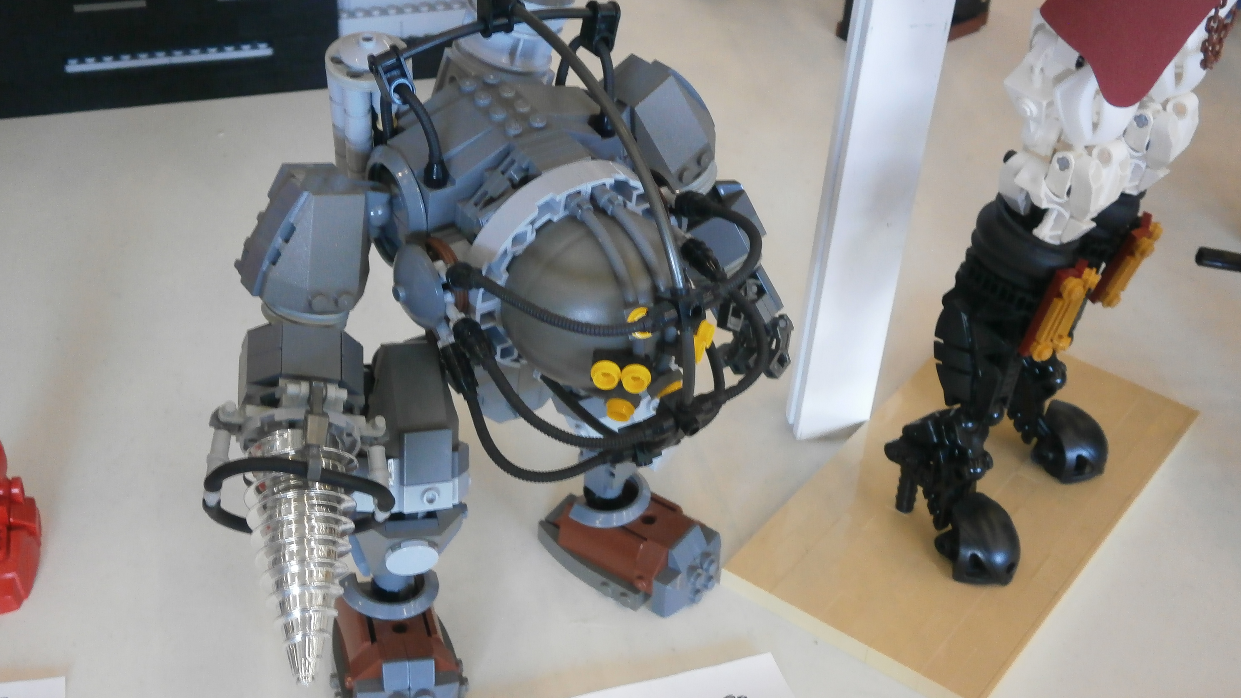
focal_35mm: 52
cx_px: 620
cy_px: 387
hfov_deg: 39.9
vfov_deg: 23.0
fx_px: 1711
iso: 200
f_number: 3.4
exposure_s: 1/20
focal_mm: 8.3
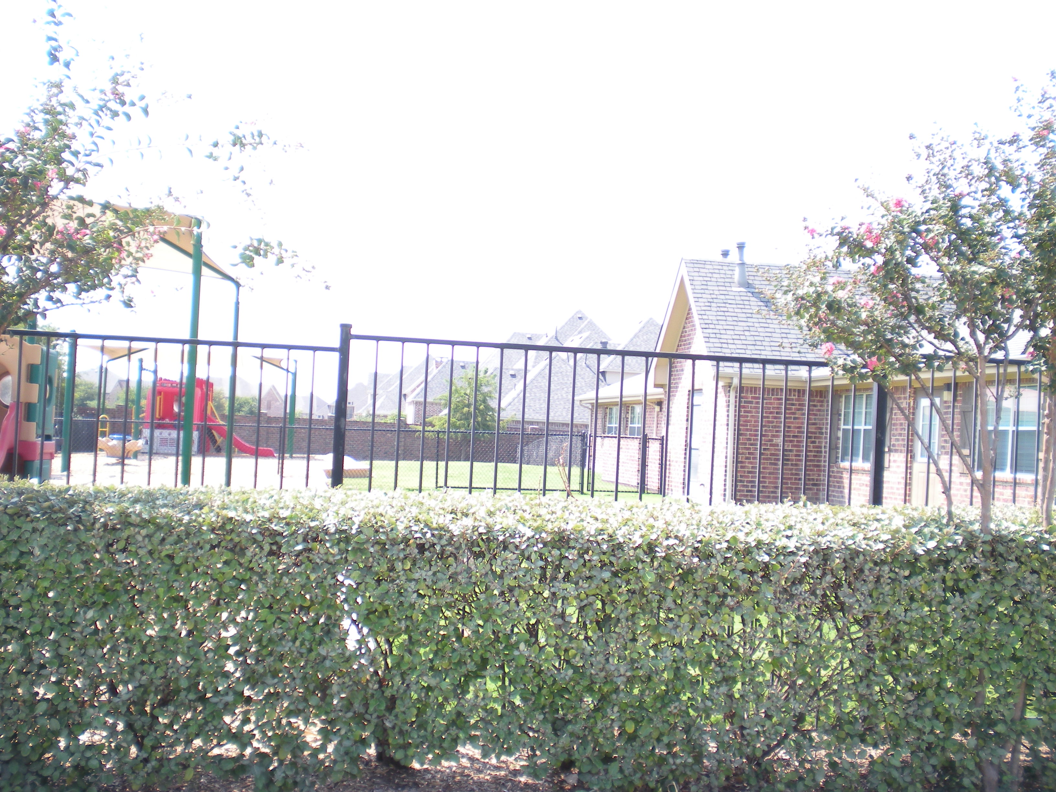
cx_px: 528
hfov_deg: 42.9
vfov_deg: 32.9
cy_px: 396
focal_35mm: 44
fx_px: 1342
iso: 64
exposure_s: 1/160
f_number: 3.5
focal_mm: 7.4
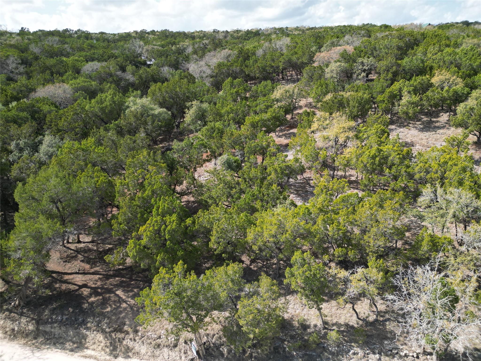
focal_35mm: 24
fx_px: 333
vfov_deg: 56.8
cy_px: 180
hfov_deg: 71.6
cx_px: 240
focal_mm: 6.72
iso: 200
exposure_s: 1/2000
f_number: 1.7
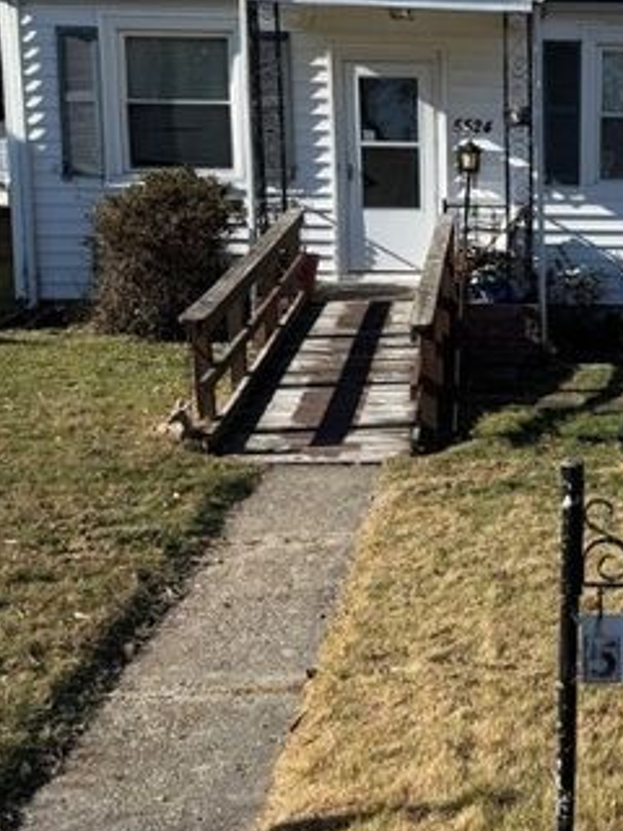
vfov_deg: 38.1
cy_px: 365
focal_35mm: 50
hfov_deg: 27.6
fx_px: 1200
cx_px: 602
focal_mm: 6.76
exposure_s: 1/3425
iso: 80
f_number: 1.78
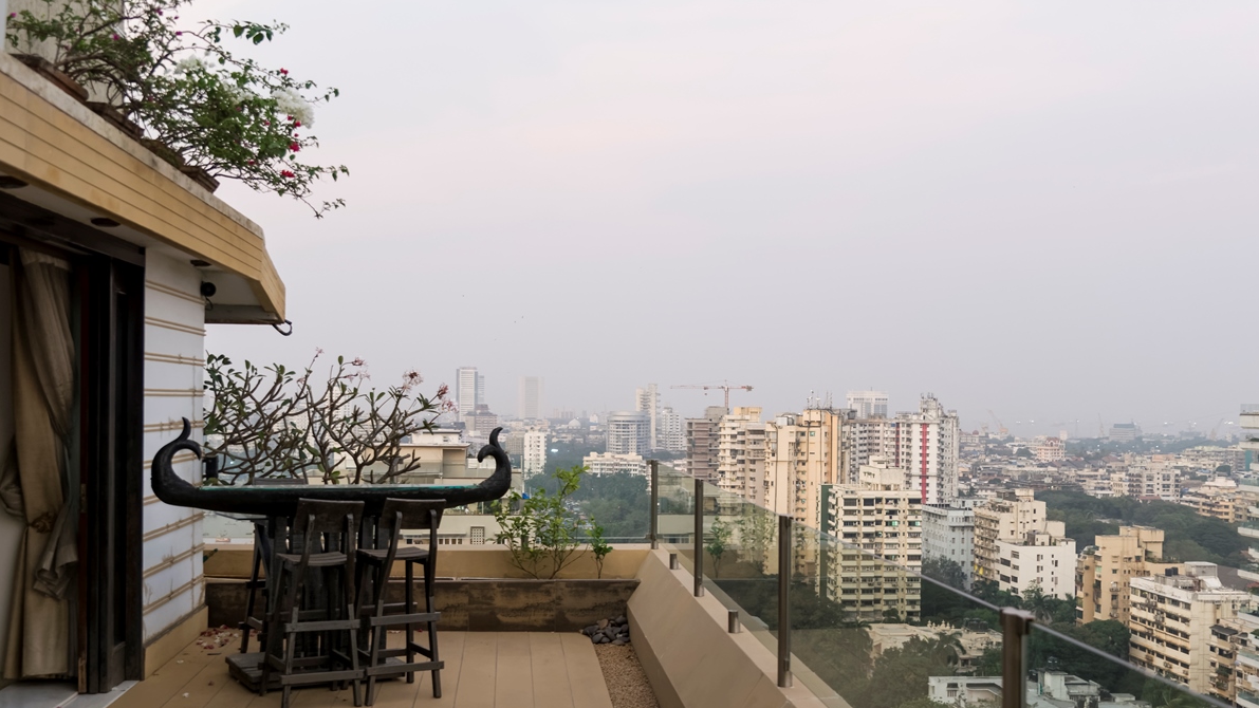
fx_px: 1269
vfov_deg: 31.2
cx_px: 630
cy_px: 402
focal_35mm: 38
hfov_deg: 52.8
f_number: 2.8
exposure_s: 1/80
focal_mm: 24
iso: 720
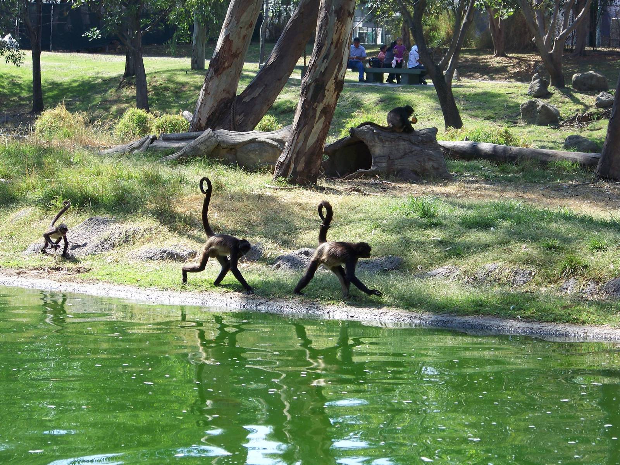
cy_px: 232
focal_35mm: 137
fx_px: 2454
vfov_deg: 10.8
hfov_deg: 14.4
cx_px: 310
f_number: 3.2
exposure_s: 1/250
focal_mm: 22.2
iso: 64
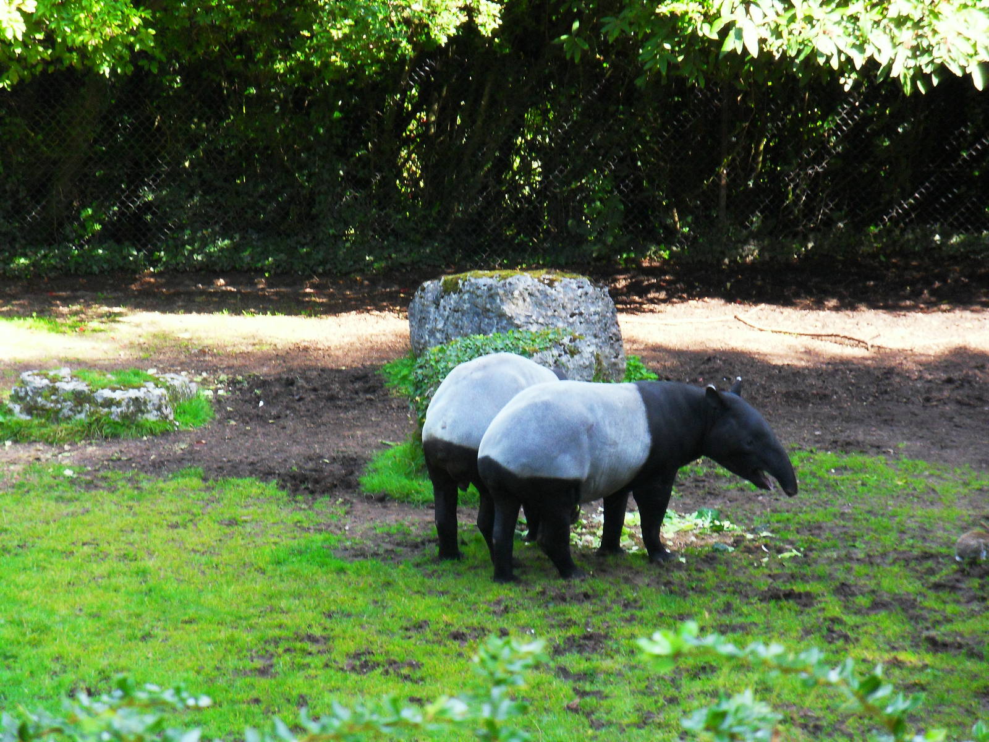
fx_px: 3914
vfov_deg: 10.8
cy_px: 371
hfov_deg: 14.4
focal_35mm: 137
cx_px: 494
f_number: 5.2
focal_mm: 24.9
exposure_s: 1/90
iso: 200
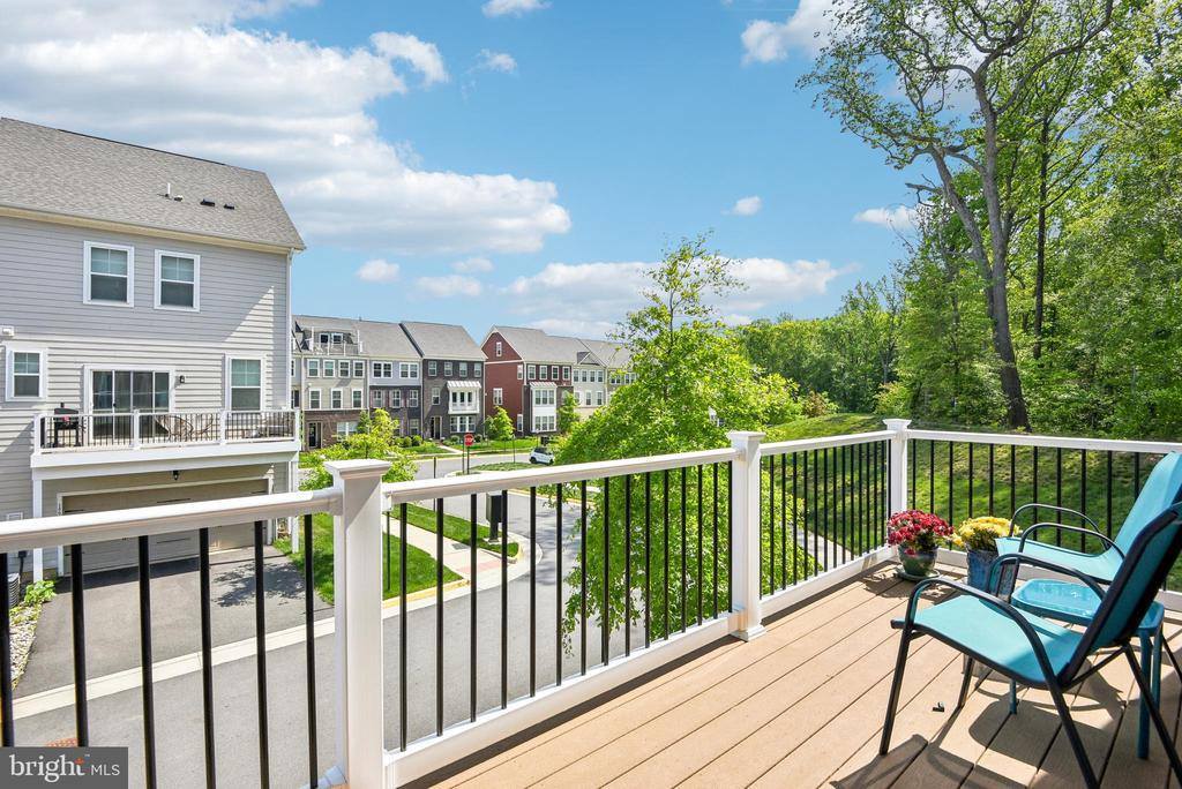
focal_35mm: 16
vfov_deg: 73.8
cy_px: 394
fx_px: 526
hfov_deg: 96.7
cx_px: 591
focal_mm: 16
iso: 400
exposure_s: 1/1250
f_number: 8
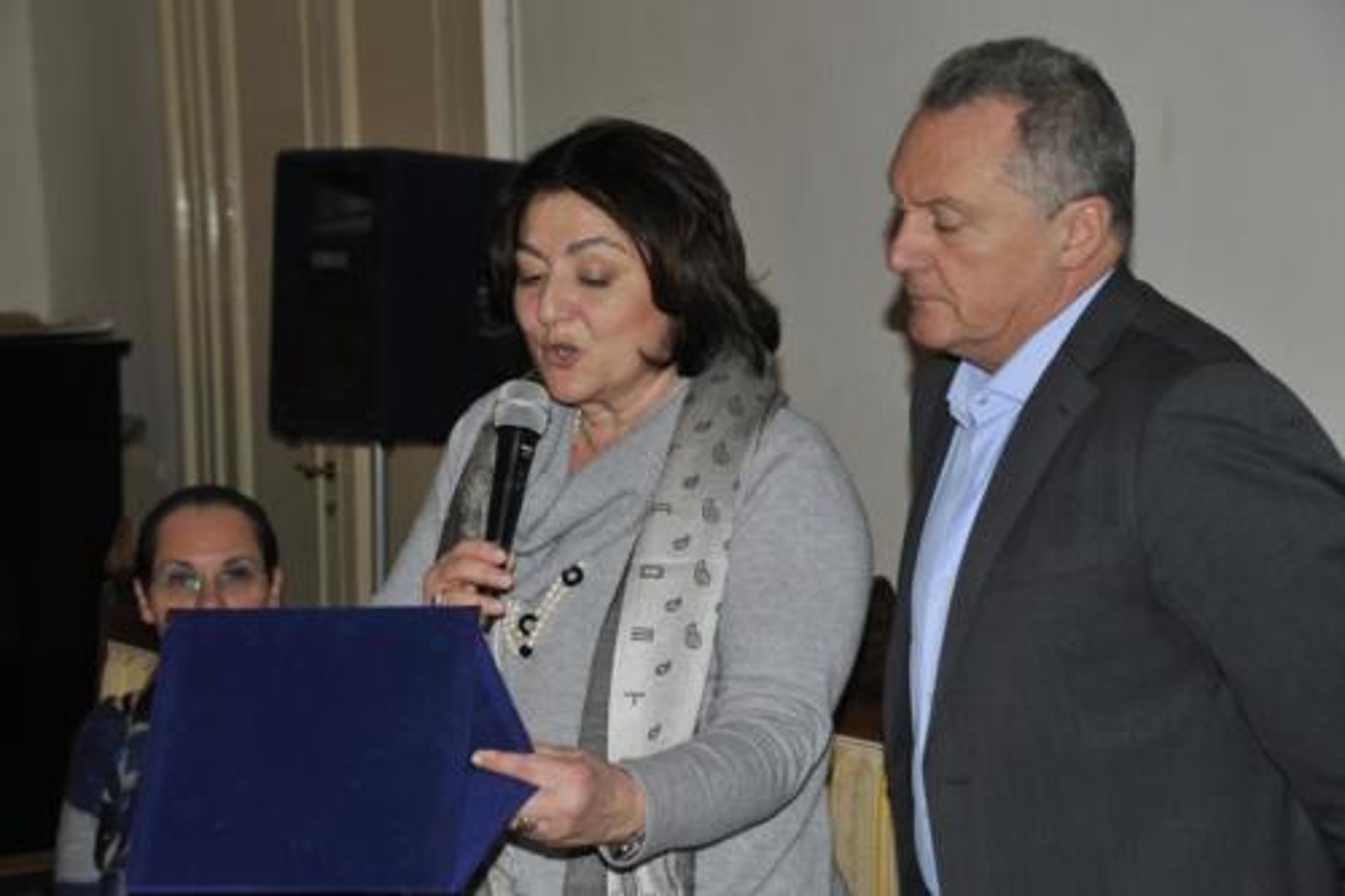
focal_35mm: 85
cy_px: 448
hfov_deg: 23.9
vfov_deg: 16.1
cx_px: 672
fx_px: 3174
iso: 400
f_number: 8
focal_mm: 85
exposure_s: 1/60
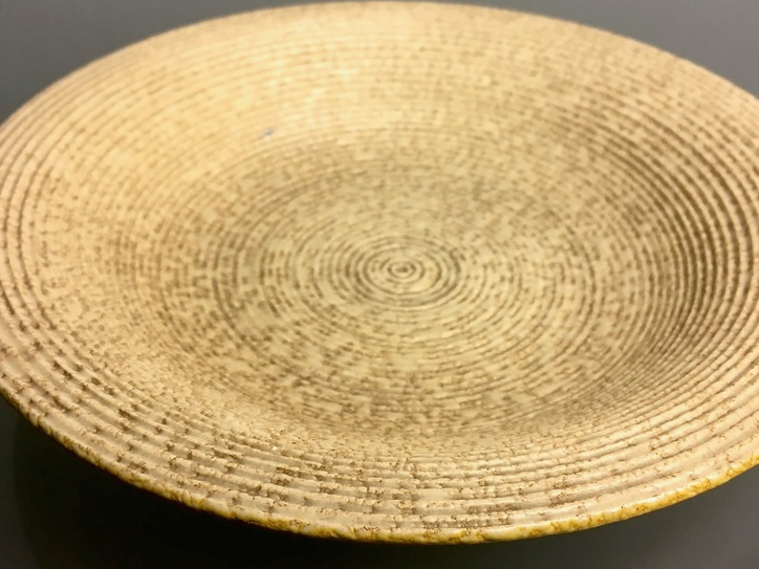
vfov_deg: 35.1
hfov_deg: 45.8
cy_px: 273
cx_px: 387
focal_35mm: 41
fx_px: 899
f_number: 2.2
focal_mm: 4.15
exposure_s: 1/33
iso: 25
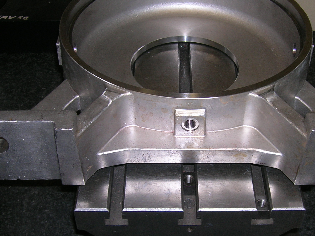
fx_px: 510
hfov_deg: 34.2
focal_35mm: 56
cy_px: 122
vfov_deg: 26.1
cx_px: 189
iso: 50
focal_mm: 5.7
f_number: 2.9
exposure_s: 1/60.1
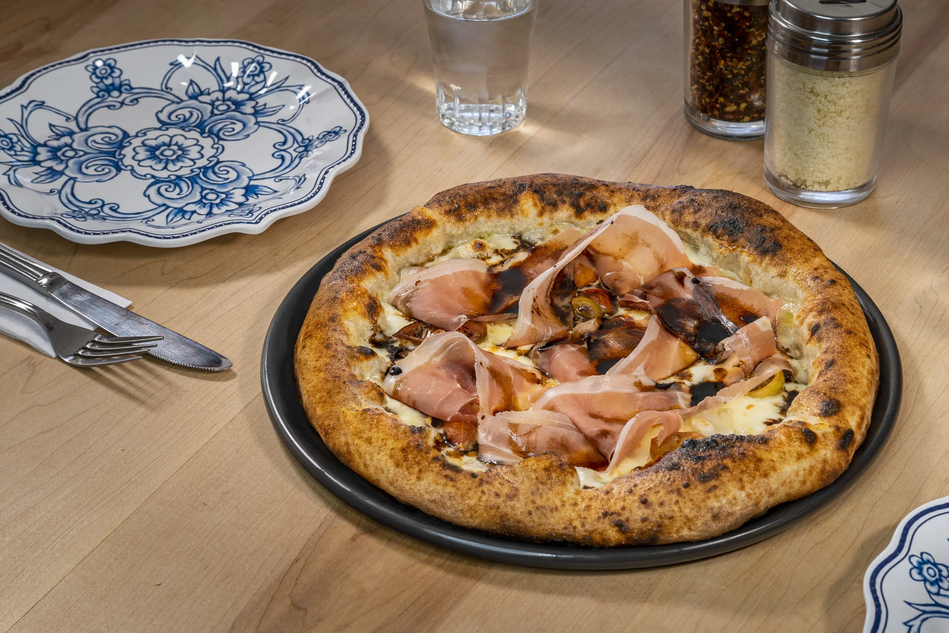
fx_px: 2162
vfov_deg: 16.7
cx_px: 474
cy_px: 316
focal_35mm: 82
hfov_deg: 24.8
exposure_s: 1/13
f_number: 9
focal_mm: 55
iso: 200
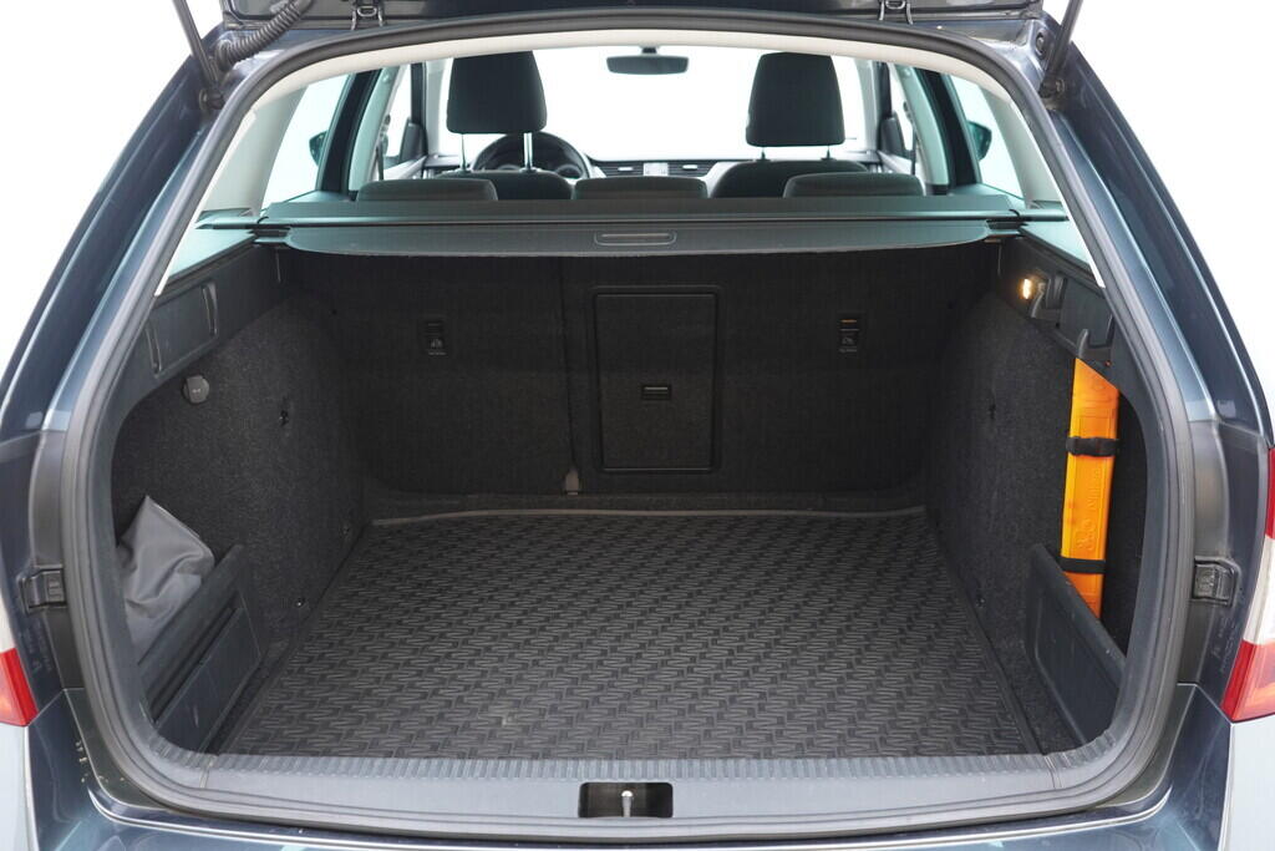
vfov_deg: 36.9
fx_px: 1275
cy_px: 426
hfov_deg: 53.1
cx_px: 638
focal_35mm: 36
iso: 640
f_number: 2.8
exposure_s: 1/40
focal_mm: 24
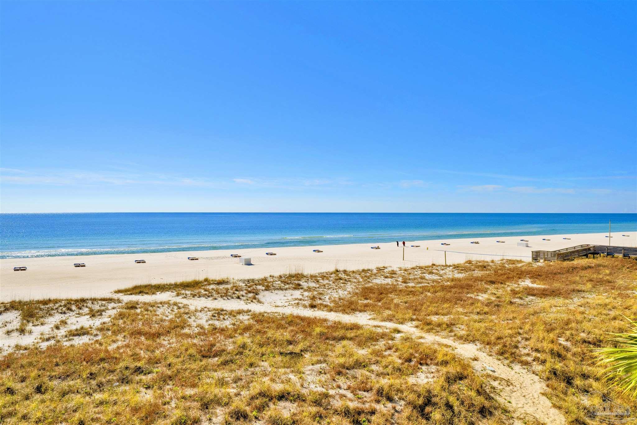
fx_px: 425
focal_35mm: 24
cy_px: 212
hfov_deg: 73.7
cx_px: 318
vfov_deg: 53.1
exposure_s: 1/2000
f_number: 11
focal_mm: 24
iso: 400
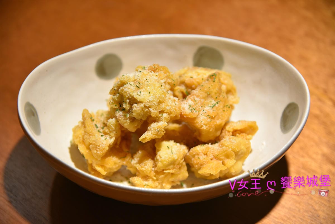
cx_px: 168
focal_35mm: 86
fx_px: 801
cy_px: 112
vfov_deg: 15.9
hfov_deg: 23.6
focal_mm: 86
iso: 1000
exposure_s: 1/125
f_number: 4
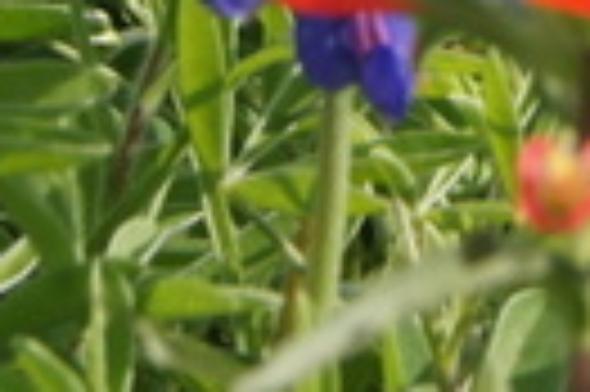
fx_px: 5255
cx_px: 874
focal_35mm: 321
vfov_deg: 4.1
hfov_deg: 6.3
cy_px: -728
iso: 200
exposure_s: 1/320
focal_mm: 35
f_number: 11
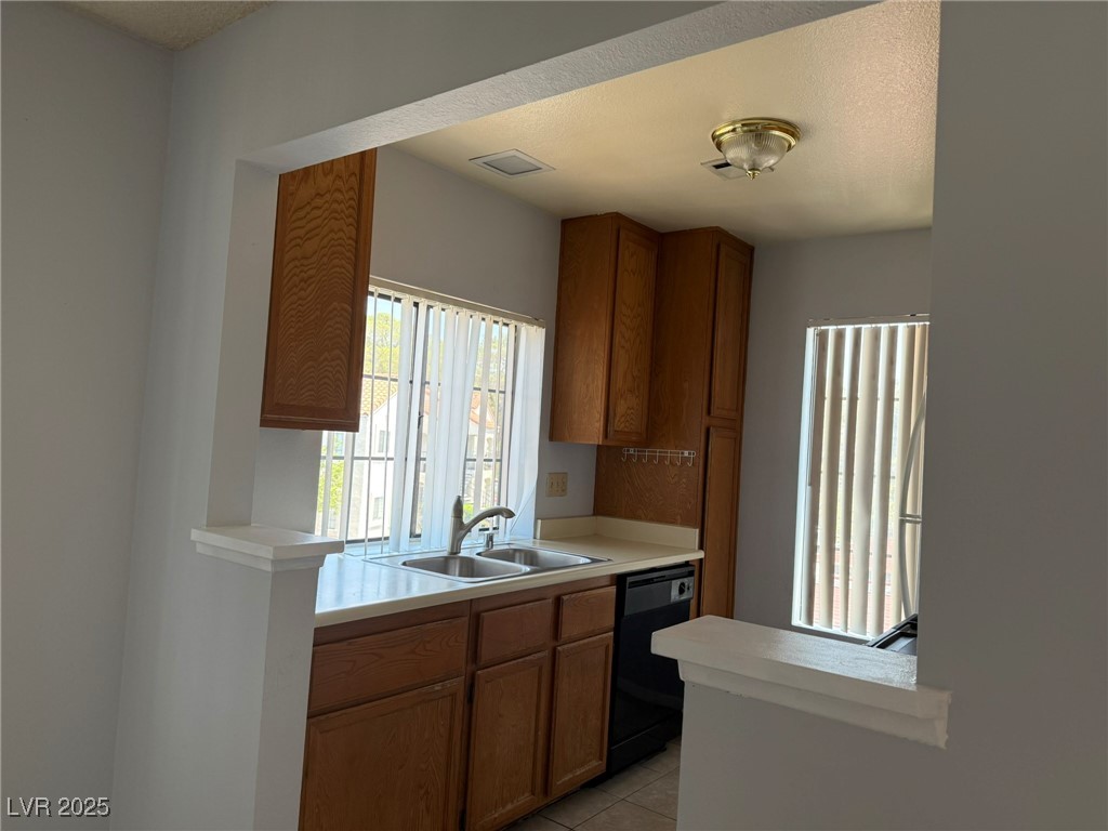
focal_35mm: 24
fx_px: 768
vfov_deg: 56.8
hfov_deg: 71.6
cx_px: 554
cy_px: 416
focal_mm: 6.76
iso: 160
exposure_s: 1/236
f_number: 1.78
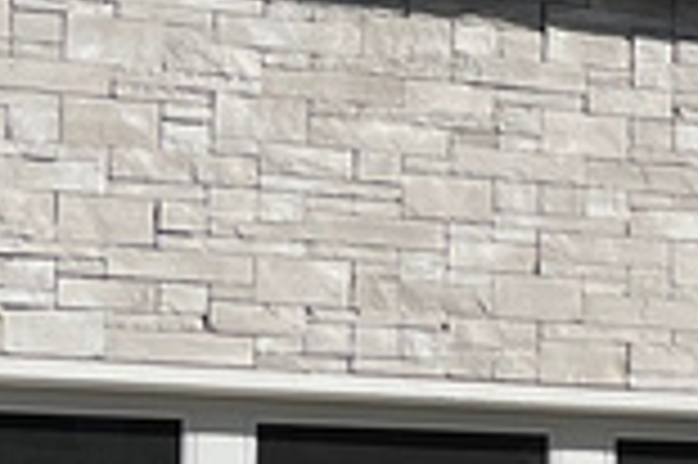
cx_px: 1301
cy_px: 266
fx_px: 3467
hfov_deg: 10.7
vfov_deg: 7.7
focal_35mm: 179
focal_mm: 5.1
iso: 50
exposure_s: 1/10870
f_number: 1.6
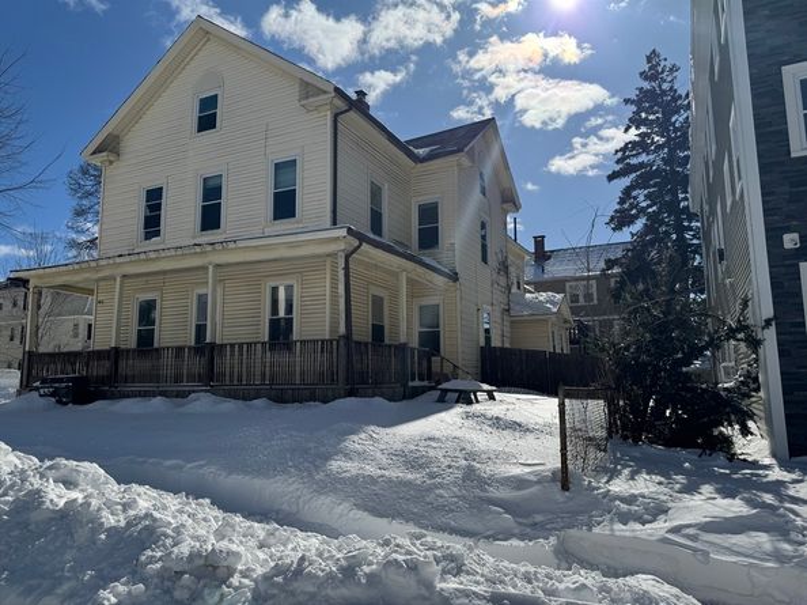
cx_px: 404
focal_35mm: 24
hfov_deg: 71.6
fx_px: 559
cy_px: 302
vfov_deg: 56.8
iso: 80
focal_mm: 6.76
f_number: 1.78
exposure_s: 1/12346
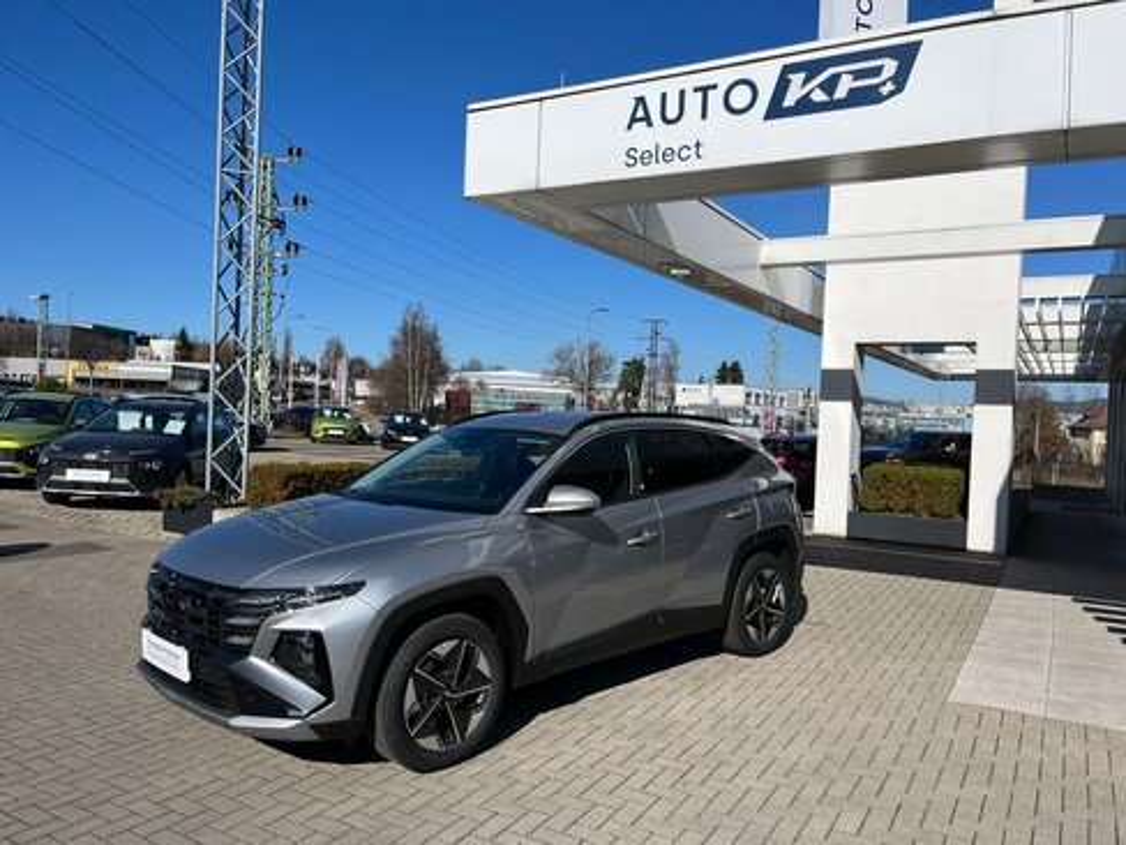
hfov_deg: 67.3
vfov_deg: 53.1
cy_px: 422
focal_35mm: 26
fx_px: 846
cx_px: 563
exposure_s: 1/6897
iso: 50
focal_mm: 5.1
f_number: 1.6
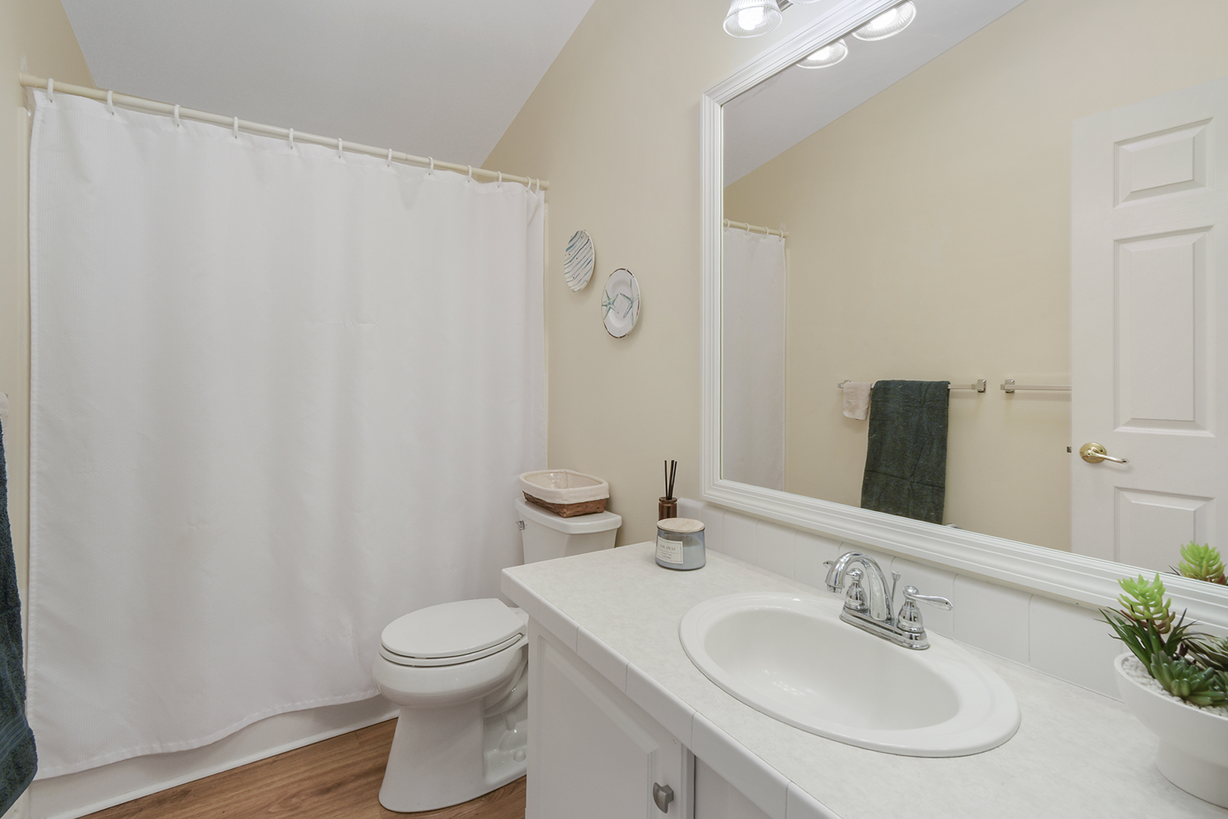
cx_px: 614
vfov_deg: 77.3
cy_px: 410
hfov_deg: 100.4
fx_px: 512
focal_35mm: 15
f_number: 9
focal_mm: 10
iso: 125
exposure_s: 1/10
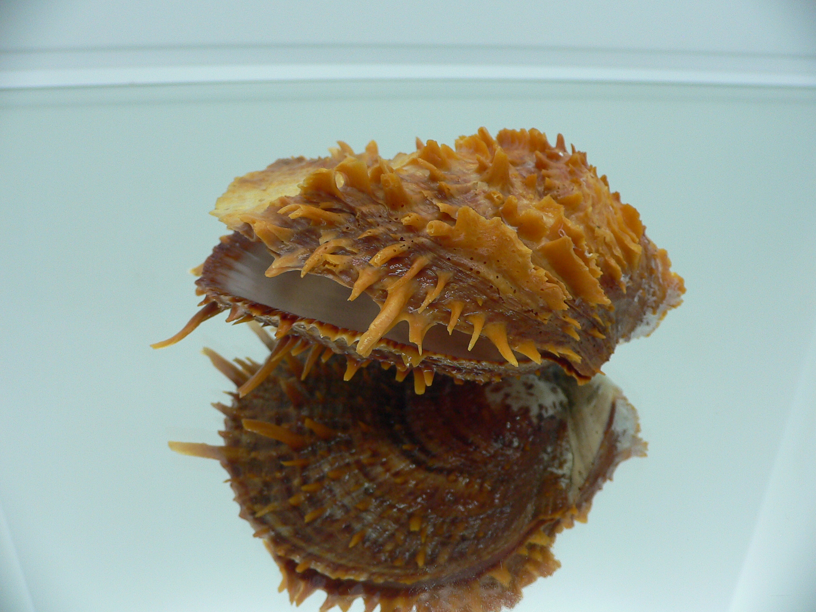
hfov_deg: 52.6
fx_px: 825
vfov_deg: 40.7
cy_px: 306
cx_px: 408
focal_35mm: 35
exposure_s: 1/60
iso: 100
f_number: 2.8
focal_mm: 4.6
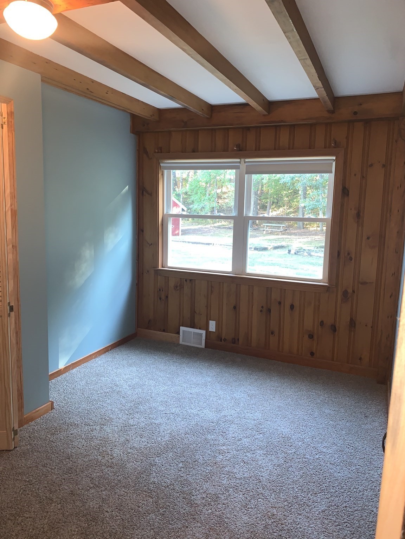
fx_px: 406
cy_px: 270
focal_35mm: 26
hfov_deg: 53.1
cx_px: 202
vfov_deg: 67.3
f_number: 1.8
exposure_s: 1/13
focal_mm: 4.25
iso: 64
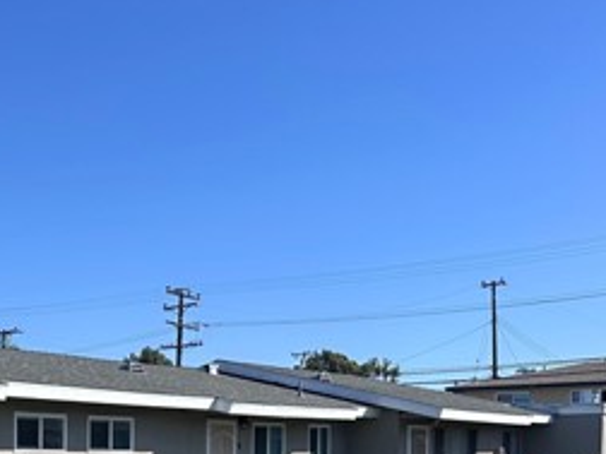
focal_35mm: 61
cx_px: -26
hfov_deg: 29.2
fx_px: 1068
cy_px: 507
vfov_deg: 22.6
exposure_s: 1/4545
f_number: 1.78
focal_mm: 6.86
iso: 80
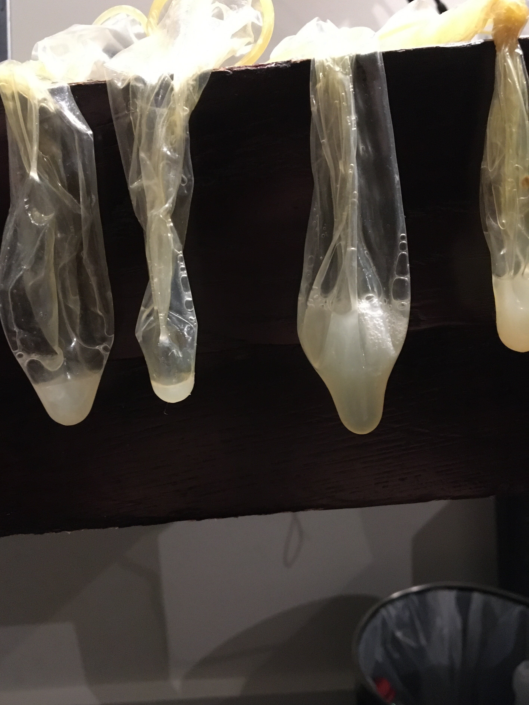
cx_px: 247
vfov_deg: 58.3
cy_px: 365
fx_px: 632
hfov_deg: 45.4
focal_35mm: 31
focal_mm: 4.15
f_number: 2.2
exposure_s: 1/17
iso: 320
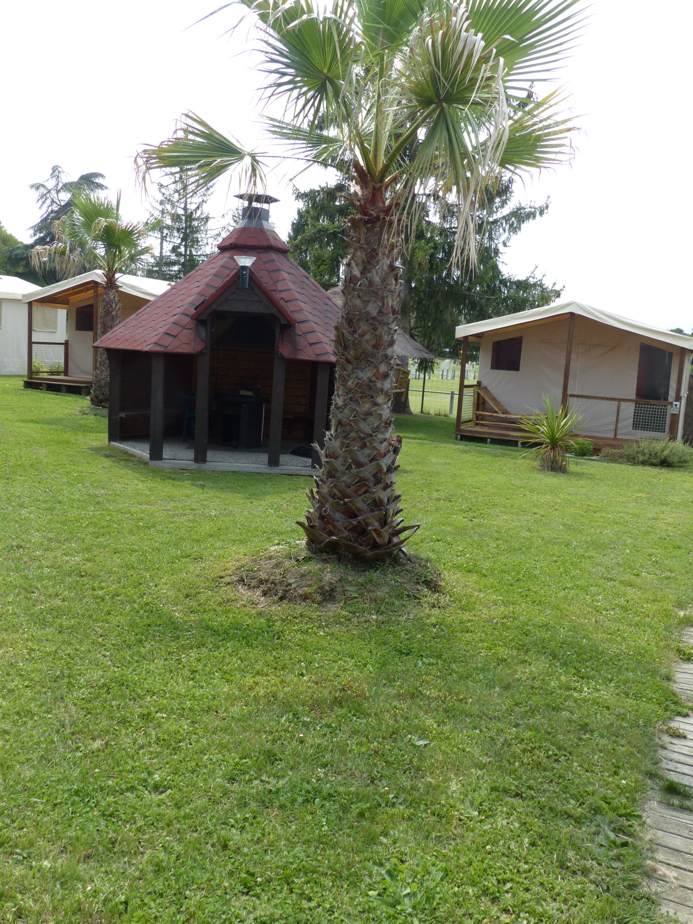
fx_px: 854
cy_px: 462
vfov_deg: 56.8
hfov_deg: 44.2
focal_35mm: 32
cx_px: 346
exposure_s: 1/500
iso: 100
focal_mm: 5.7
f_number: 4
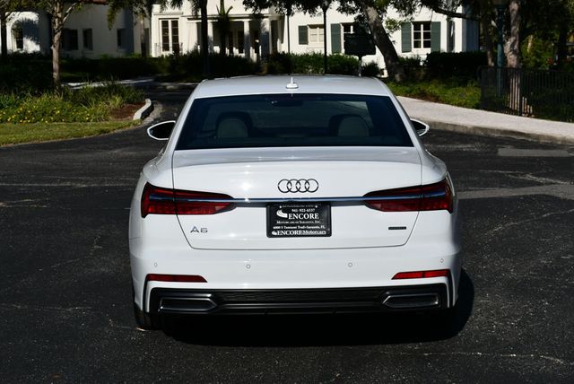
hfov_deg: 28.8
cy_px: 192
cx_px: 287
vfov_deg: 19.5
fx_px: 1117
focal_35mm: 70
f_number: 11
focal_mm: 35
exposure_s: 1/500
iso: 100
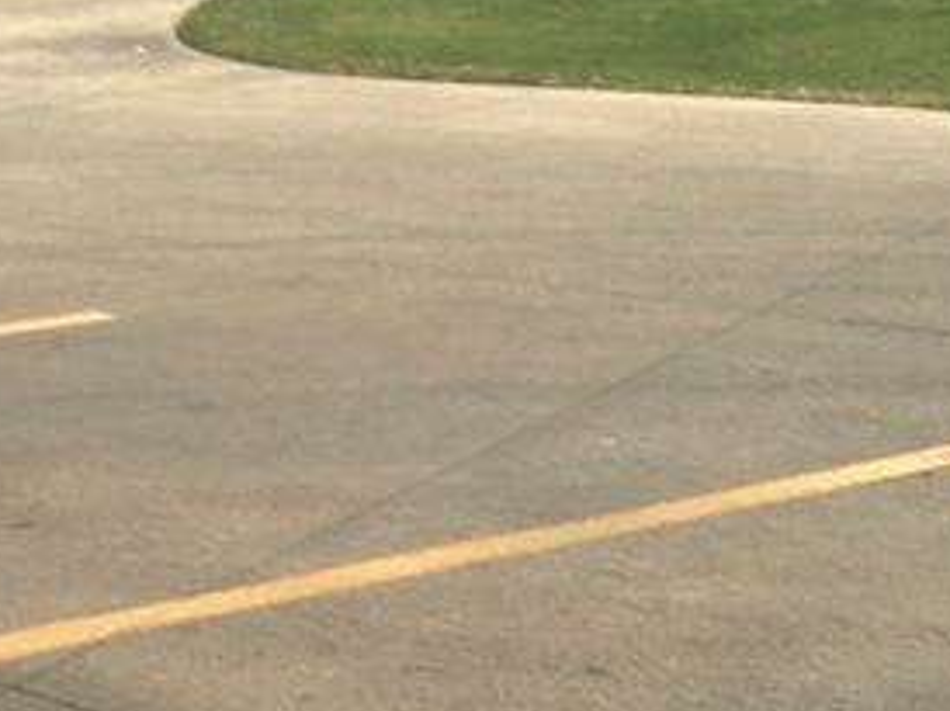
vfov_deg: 27.3
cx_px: 312
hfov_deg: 35.8
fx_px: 1453
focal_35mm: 53
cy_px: 224
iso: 32
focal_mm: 4.15
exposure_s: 1/120
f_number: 2.2
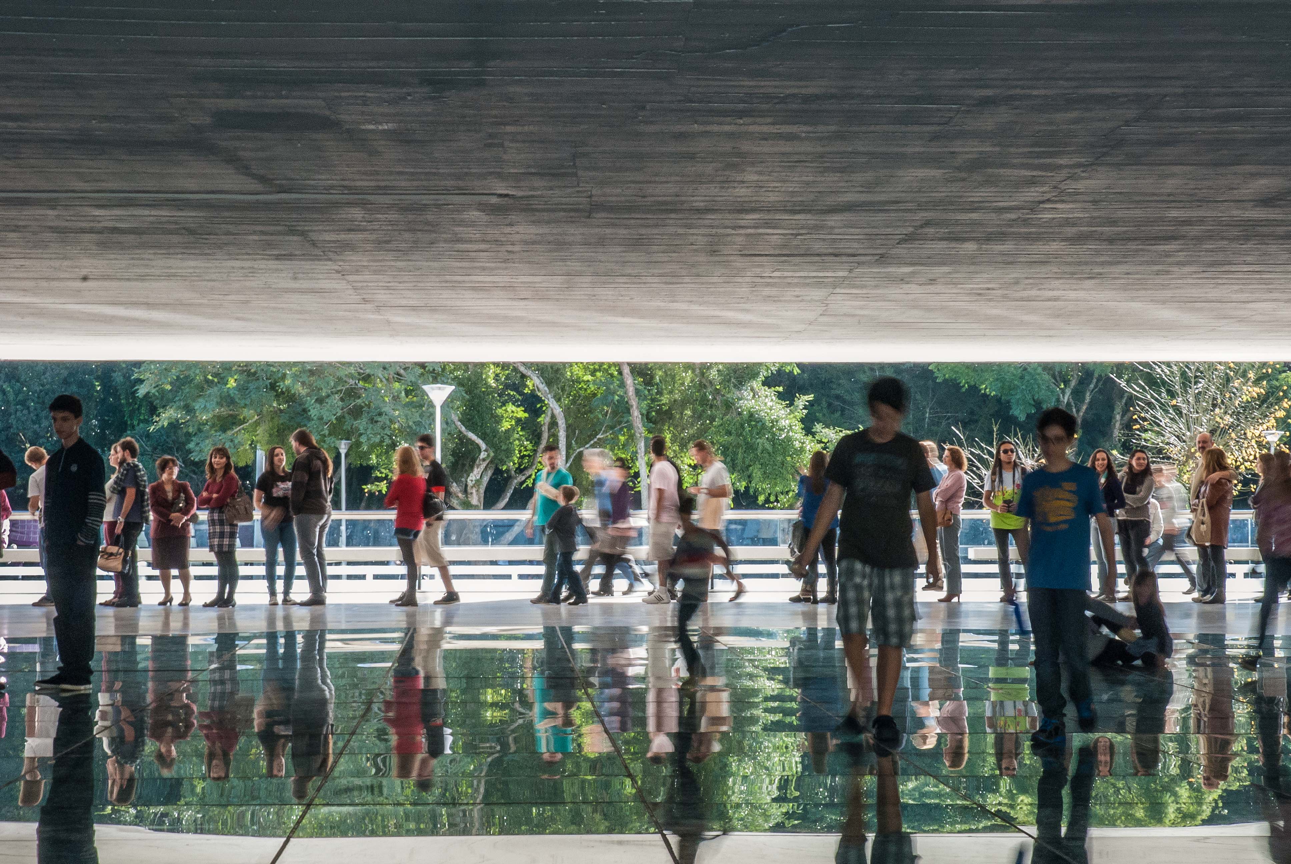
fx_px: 3016
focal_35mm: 84
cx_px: 646
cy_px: 432
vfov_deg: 16.3
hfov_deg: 24.2
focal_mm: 56
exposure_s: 1/6
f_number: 22
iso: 500
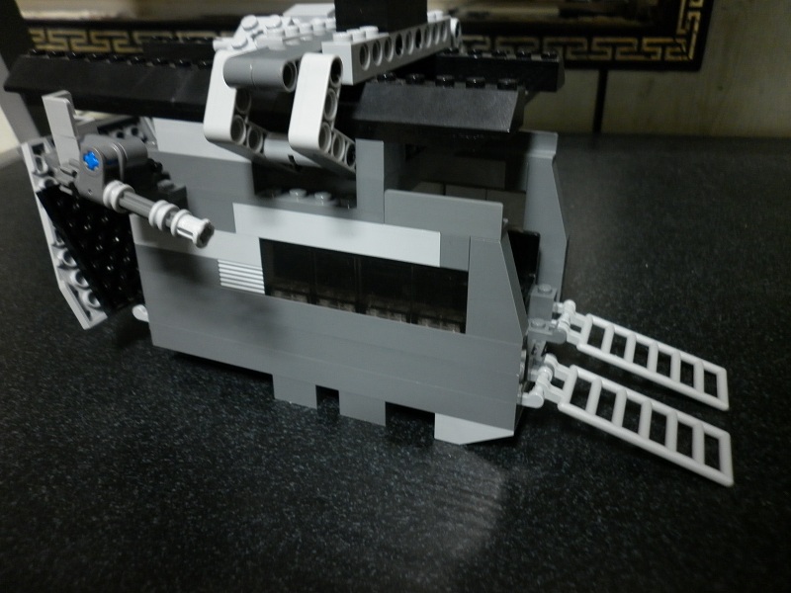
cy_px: 296
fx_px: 640
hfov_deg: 63.4
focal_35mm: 28
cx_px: 396
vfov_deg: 49.7
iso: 200
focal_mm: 5
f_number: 2.8
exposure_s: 1/10
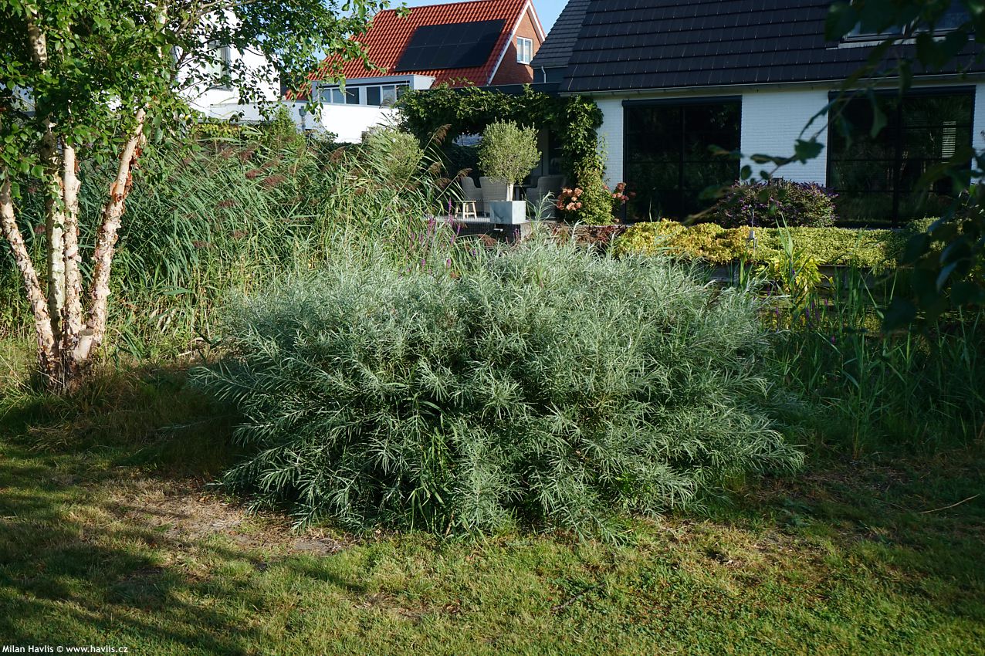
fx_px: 1012
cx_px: 492
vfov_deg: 35.9
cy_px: 328
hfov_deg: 51.9
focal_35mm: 37
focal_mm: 37
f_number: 5.6
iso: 50
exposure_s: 1/160
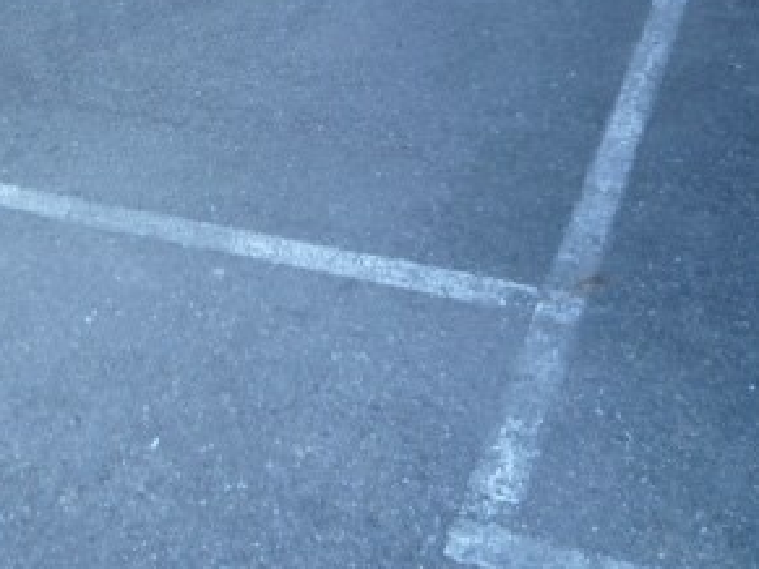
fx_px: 1205
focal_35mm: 55
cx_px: 162
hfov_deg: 34.0
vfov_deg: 25.6
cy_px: 47
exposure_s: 1/30
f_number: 2.8
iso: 100
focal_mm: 4.5
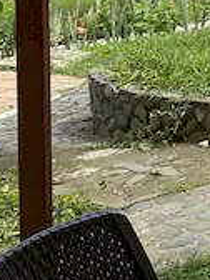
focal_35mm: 124
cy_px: -52
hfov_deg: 9.3
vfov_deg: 15.3
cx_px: 642
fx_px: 1003
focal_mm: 4.25
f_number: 1.8
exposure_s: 1/1678
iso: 32
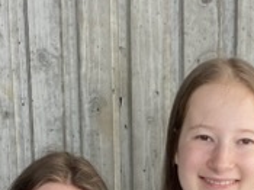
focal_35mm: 152
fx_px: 1115
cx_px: 206
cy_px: 547
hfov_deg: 12.9
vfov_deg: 8.4
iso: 32
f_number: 1.8
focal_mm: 4.25
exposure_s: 1/216
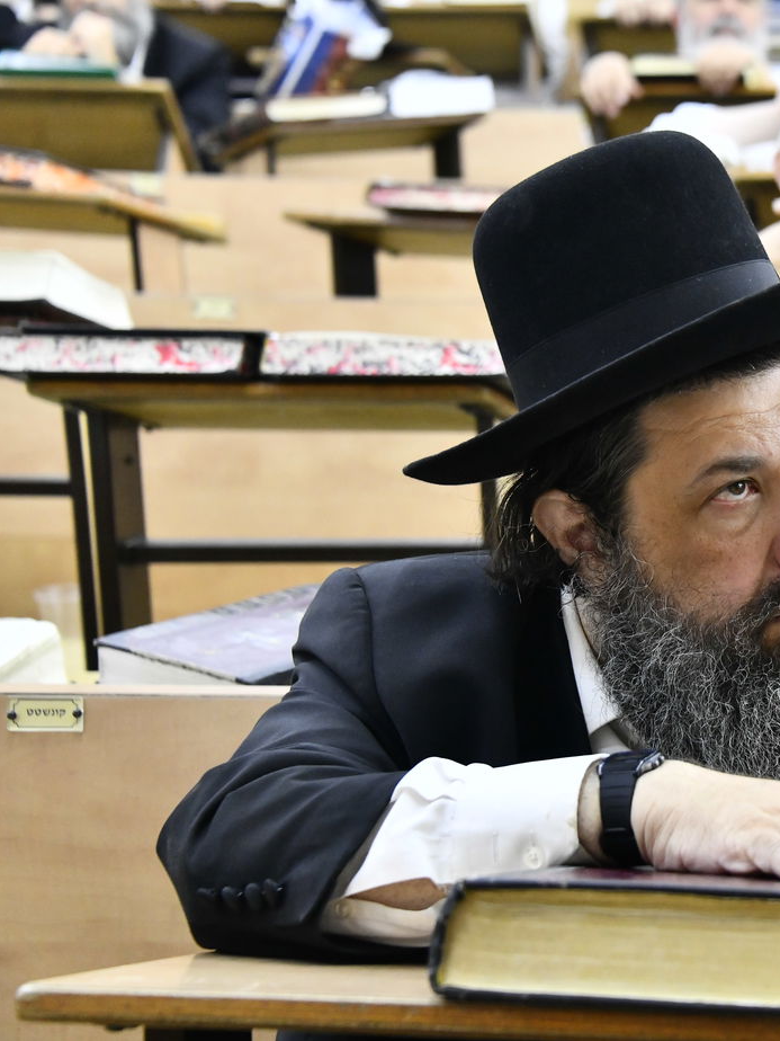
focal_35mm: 99
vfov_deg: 19.8
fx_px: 2974
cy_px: 517
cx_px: 768
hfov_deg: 14.7
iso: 2500
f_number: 5.6
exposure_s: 1/160
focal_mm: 68
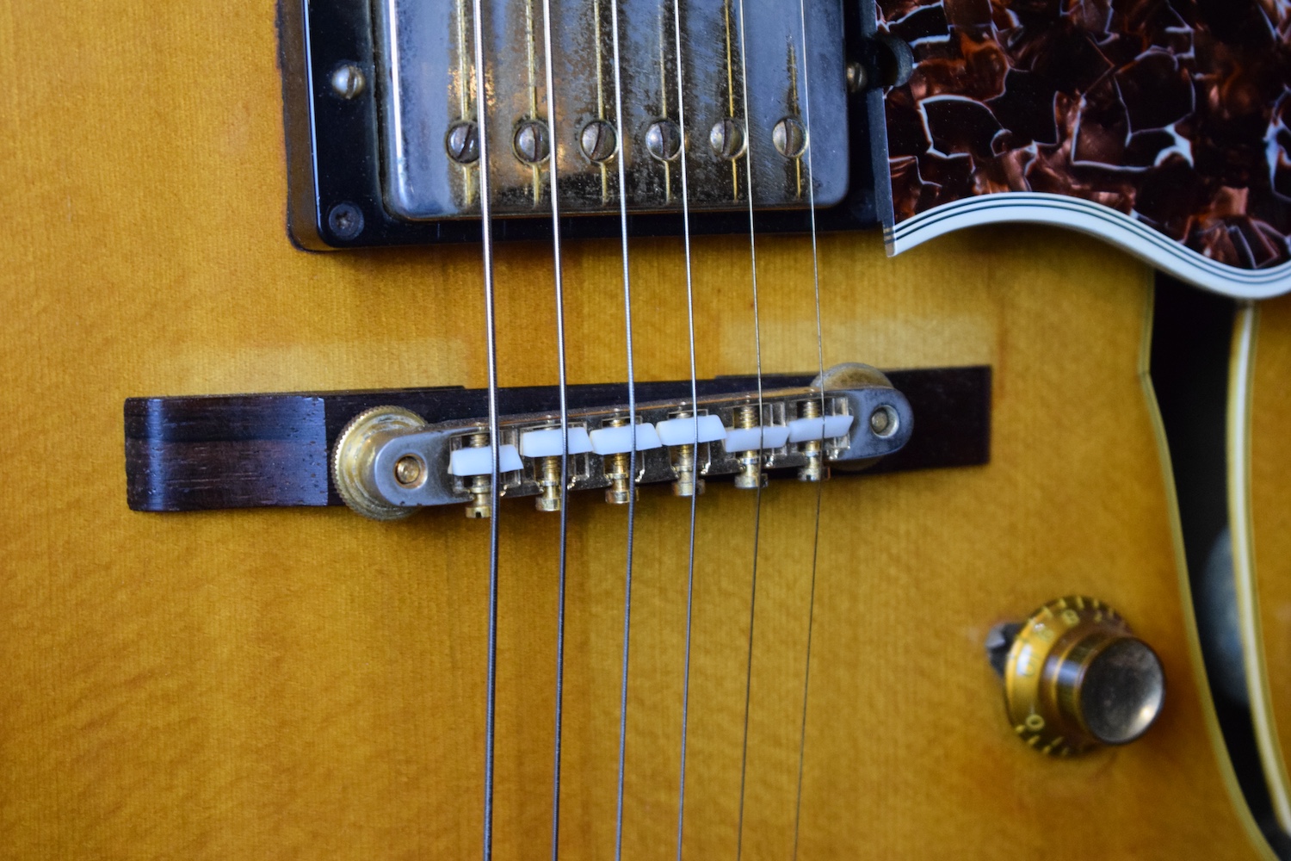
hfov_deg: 24.6
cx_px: 646
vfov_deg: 16.6
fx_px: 2958
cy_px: 430
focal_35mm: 82
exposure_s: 1/60
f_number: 5.6
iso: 3200
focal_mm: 55
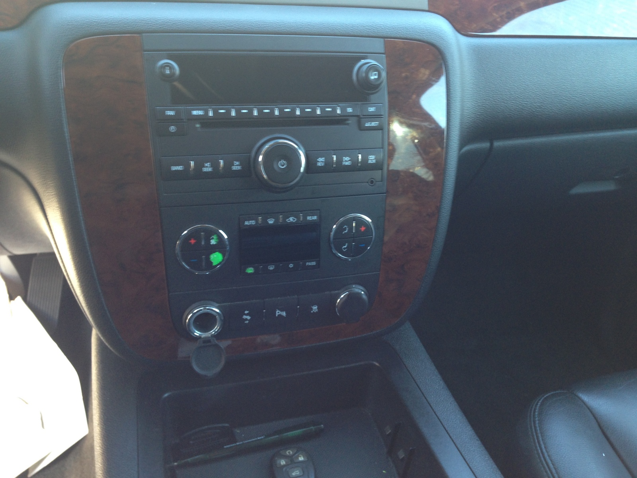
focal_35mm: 33
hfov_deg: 55.4
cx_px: 318
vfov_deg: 42.9
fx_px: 607
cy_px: 239
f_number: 2.4
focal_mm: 4.12
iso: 64
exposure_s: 1/20
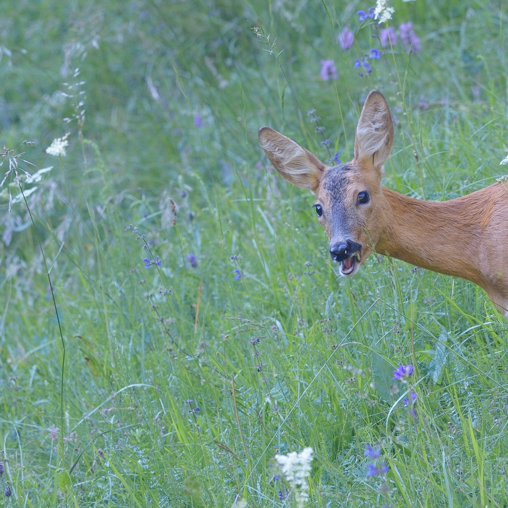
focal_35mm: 1043
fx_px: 17317
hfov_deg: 1.7
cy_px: 236
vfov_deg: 1.7
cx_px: 487
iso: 800
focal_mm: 600
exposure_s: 1/100
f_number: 8
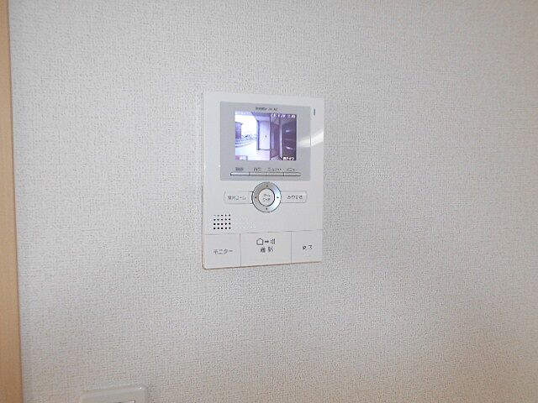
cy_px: 202
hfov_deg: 67.3
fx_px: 404
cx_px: 269
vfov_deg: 53.1
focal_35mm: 26
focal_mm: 4.6
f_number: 3.2
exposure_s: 1/30
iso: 125
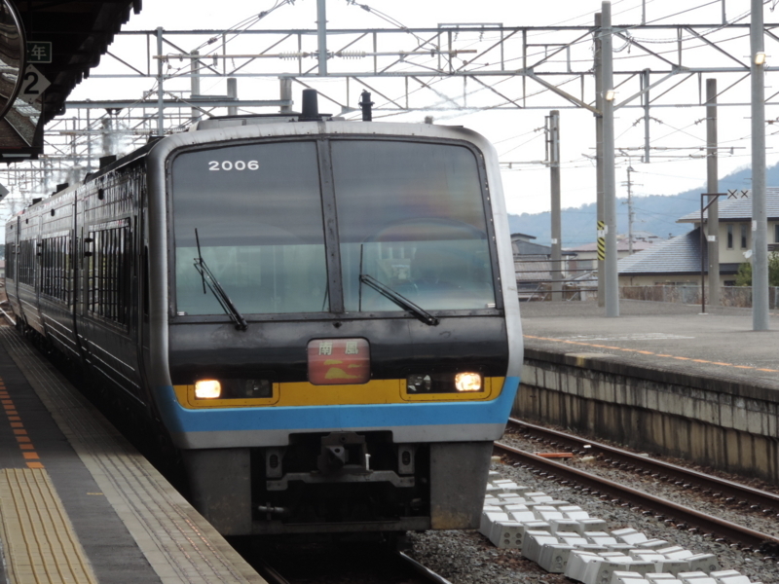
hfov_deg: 9.9
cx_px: 390
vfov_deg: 7.4
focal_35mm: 200
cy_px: 292
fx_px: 4501
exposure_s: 1/125
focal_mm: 35.6
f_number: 4.6
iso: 110
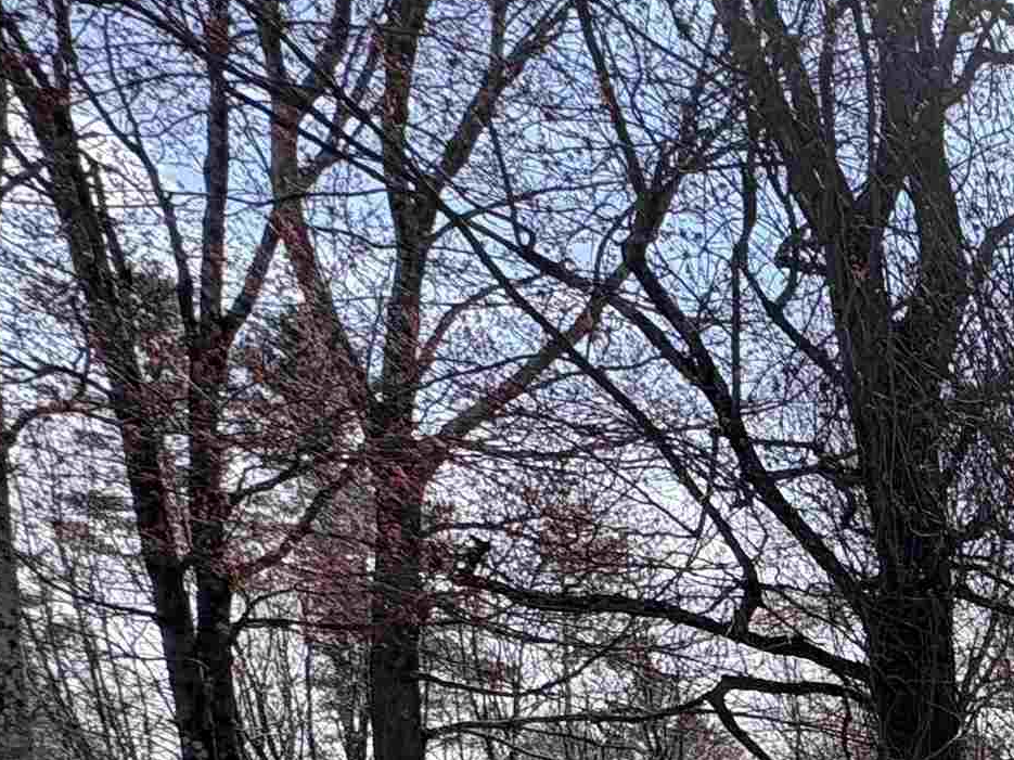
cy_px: 1146
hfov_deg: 28.0
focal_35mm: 46
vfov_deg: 24.4
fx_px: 1347
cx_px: 1512
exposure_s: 1/879
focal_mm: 2.22
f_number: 2.2
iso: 64
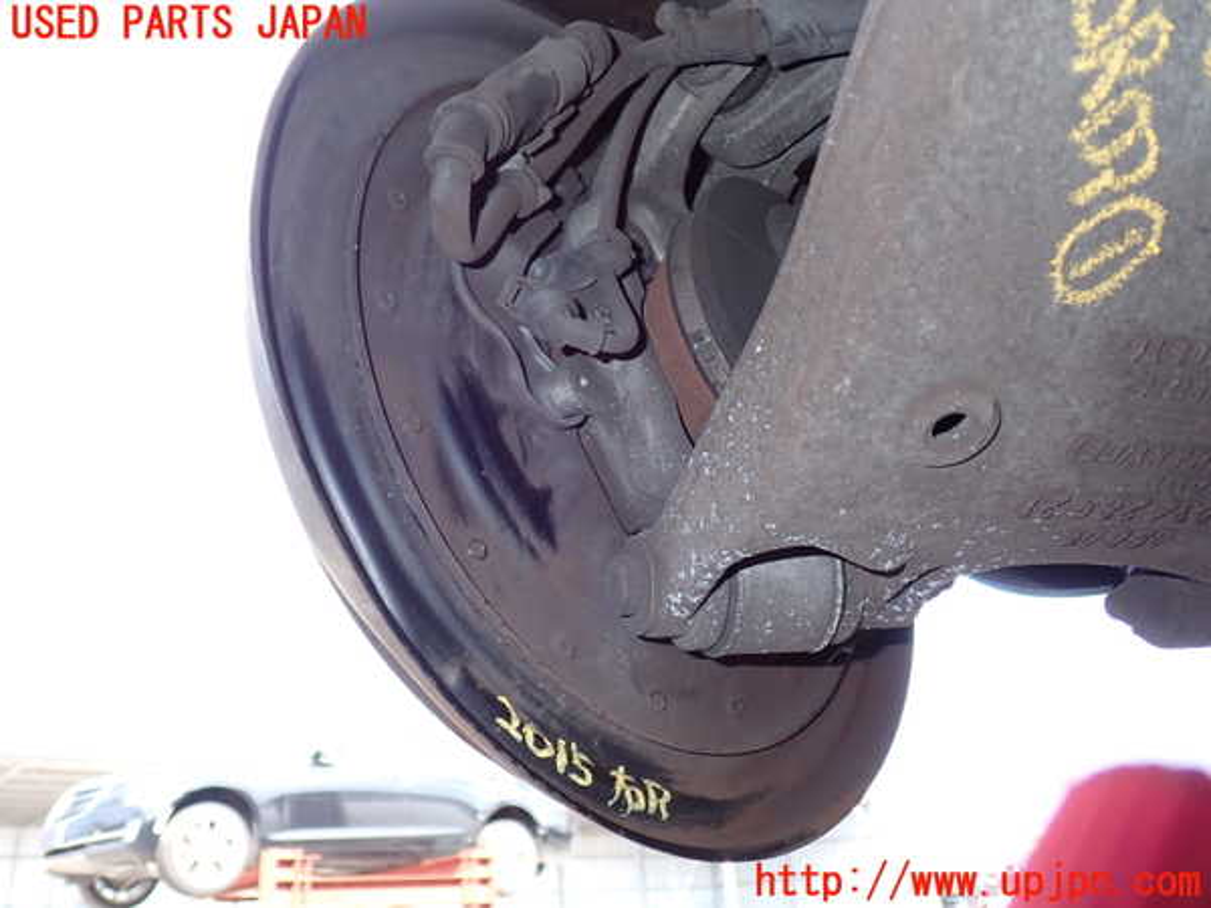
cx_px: 606
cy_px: 454
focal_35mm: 30
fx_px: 1050
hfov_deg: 60.0
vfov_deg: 46.8
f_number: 6.3
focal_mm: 5.4
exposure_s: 1/30
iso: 200
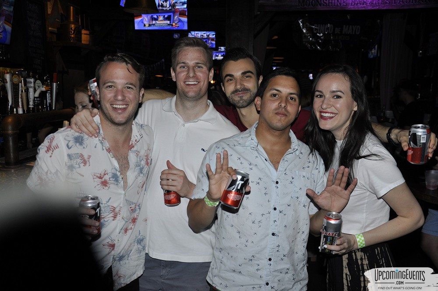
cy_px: 146
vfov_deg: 36.8
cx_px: 219
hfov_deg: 53.2
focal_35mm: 36
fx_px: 437
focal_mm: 24
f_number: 5
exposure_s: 1/60
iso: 400
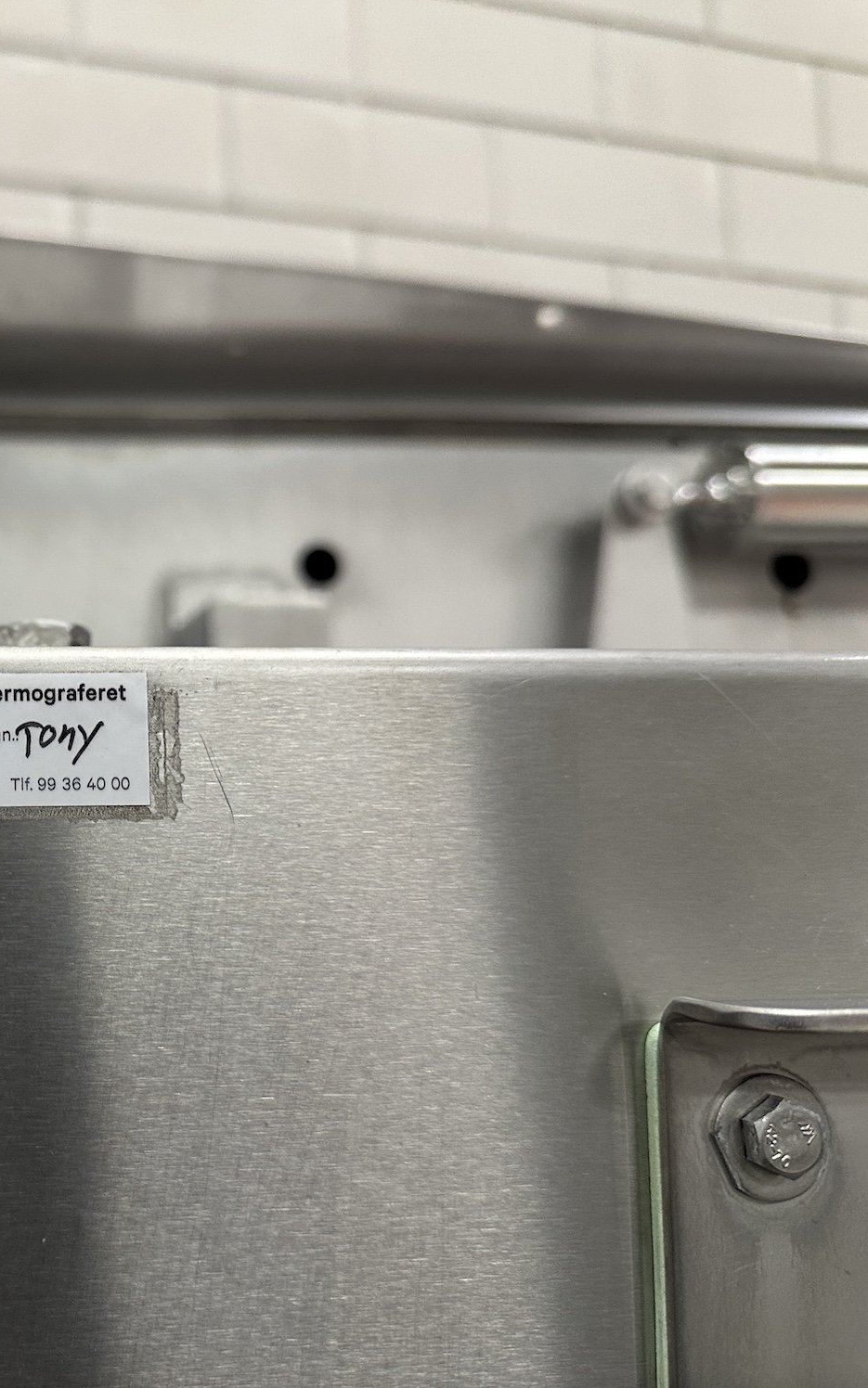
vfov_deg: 56.7
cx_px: -26
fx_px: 1287
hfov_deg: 33.6
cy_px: 693
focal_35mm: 34
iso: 200
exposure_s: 1/50
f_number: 1.78
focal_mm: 6.86
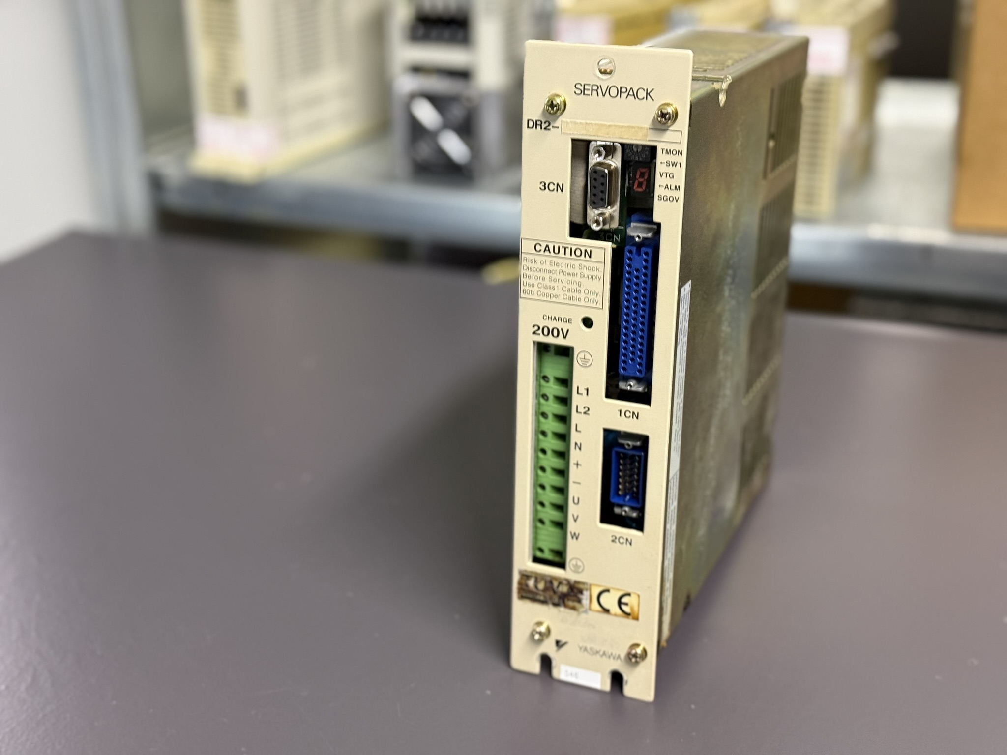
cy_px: 378
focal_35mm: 48
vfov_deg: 30.3
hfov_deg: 39.7
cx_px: 504
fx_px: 1396
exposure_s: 1/33
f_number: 1.78
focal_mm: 6.76
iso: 250
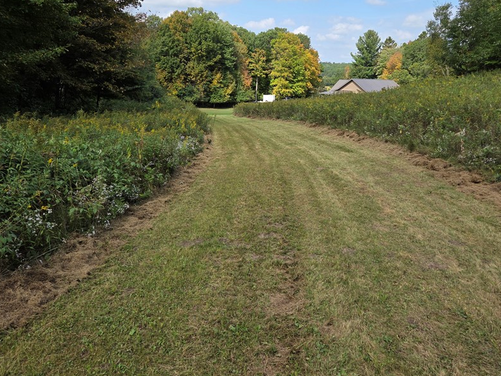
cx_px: 257
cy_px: 159
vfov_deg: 46.7
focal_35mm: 30
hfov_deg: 59.9
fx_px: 434
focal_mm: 5.4
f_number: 1.8
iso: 80
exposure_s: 1/3220
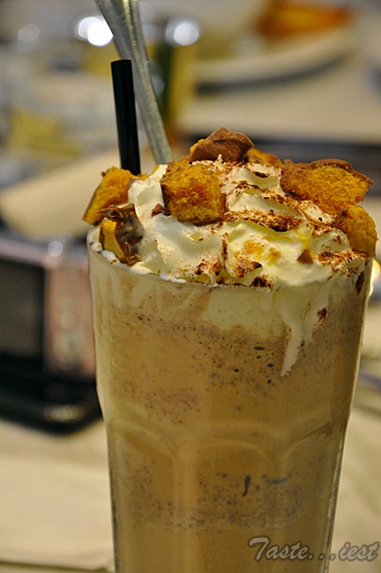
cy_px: 286
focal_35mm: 147
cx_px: 190
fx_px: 2338
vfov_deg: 14.0
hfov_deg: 9.3
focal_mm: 98
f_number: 5.6
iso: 2000
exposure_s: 1/60
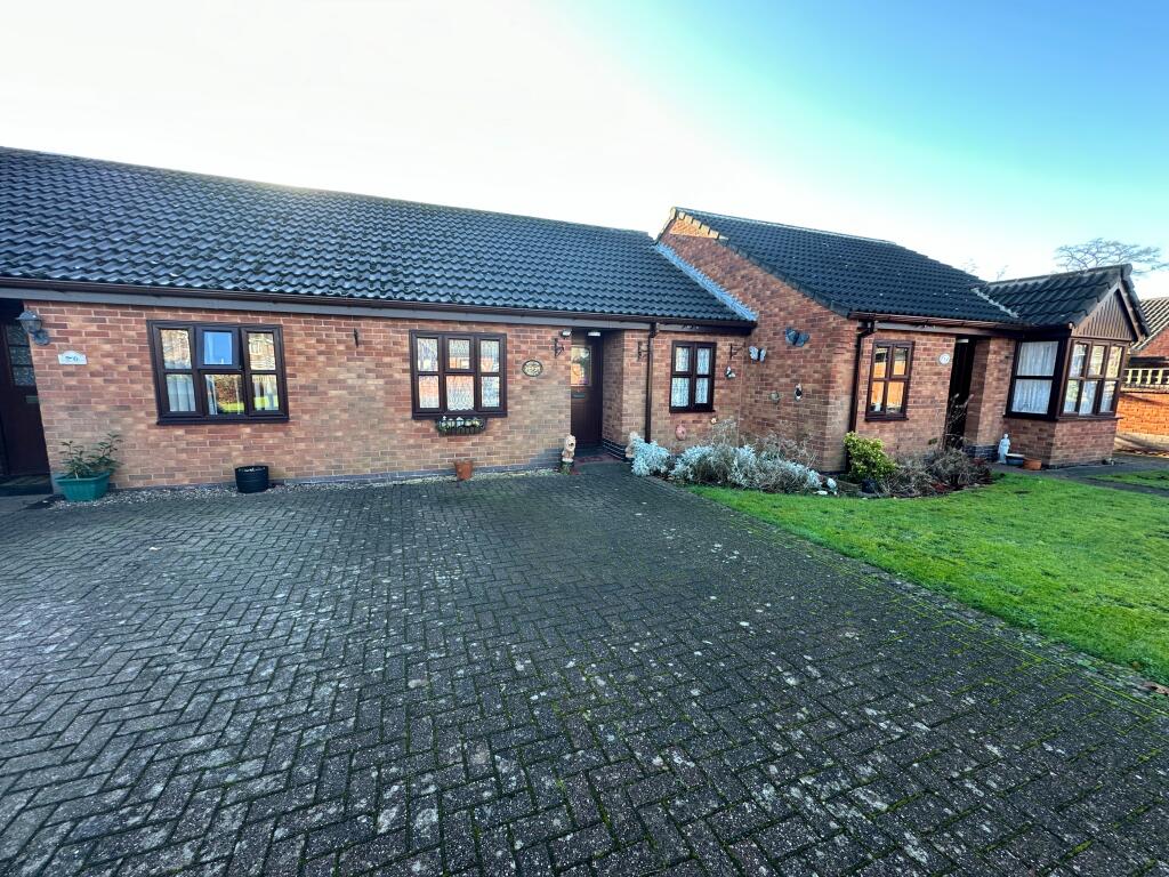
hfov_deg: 102.1
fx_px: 473
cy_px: 438
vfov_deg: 85.7
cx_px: 584
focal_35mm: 14
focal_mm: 2.22
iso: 50
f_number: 2.2
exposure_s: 1/99
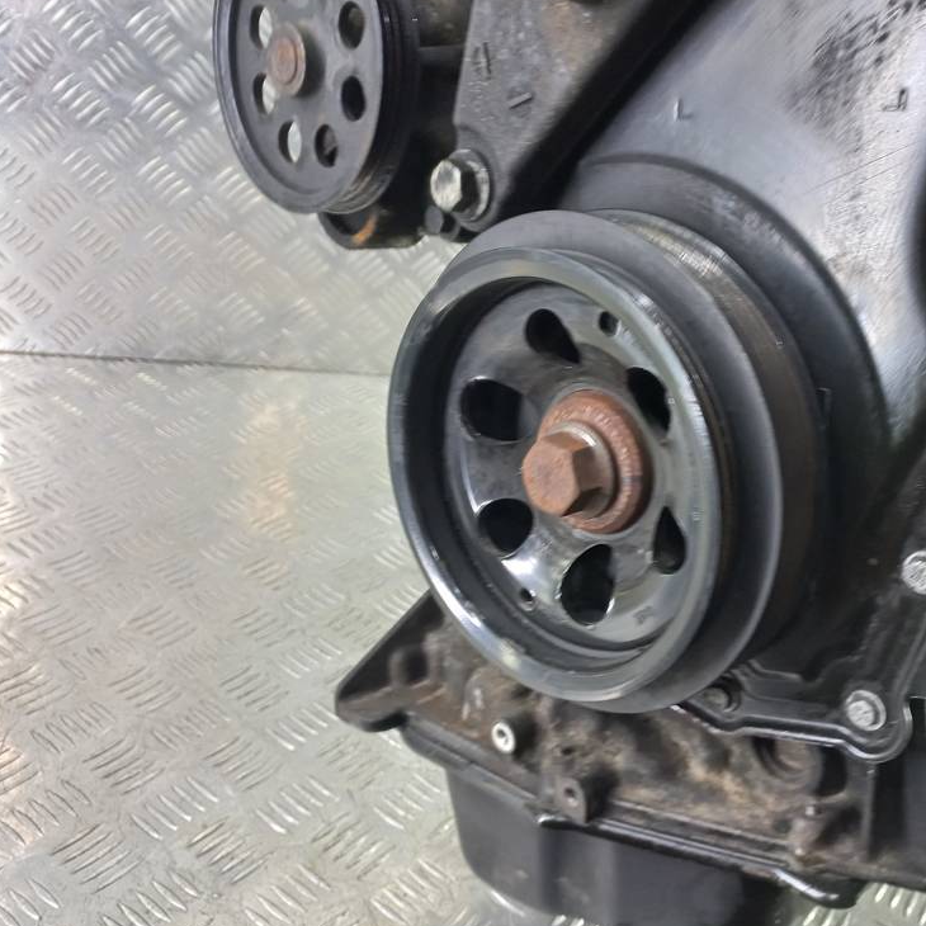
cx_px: 603
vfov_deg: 52.5
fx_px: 938
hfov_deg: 51.7
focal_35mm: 31
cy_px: 477
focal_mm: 4.6
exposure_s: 1/33
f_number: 1.8
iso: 160
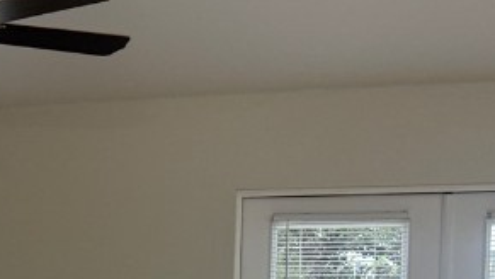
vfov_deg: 12.7
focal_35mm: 92
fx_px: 1208
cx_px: -270
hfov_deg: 19.7
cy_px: 362
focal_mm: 6.76
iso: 160
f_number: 1.78
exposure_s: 1/60
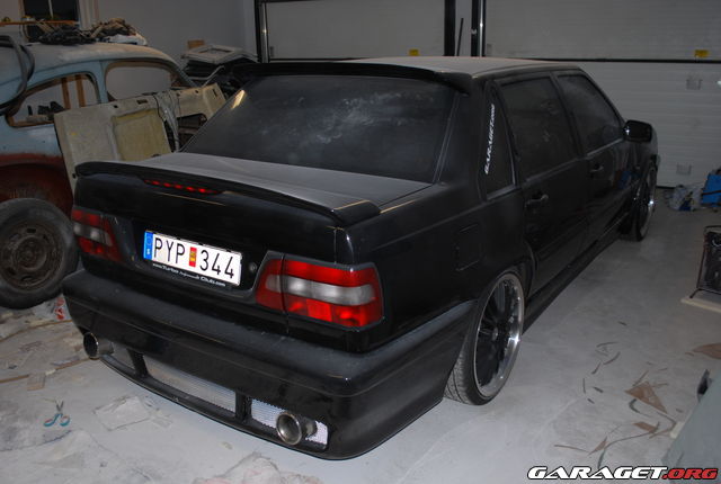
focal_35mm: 33
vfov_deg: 40.2
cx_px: 360
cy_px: 242
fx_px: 662
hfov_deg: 57.1
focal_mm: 22
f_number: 4
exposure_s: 1/60
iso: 200
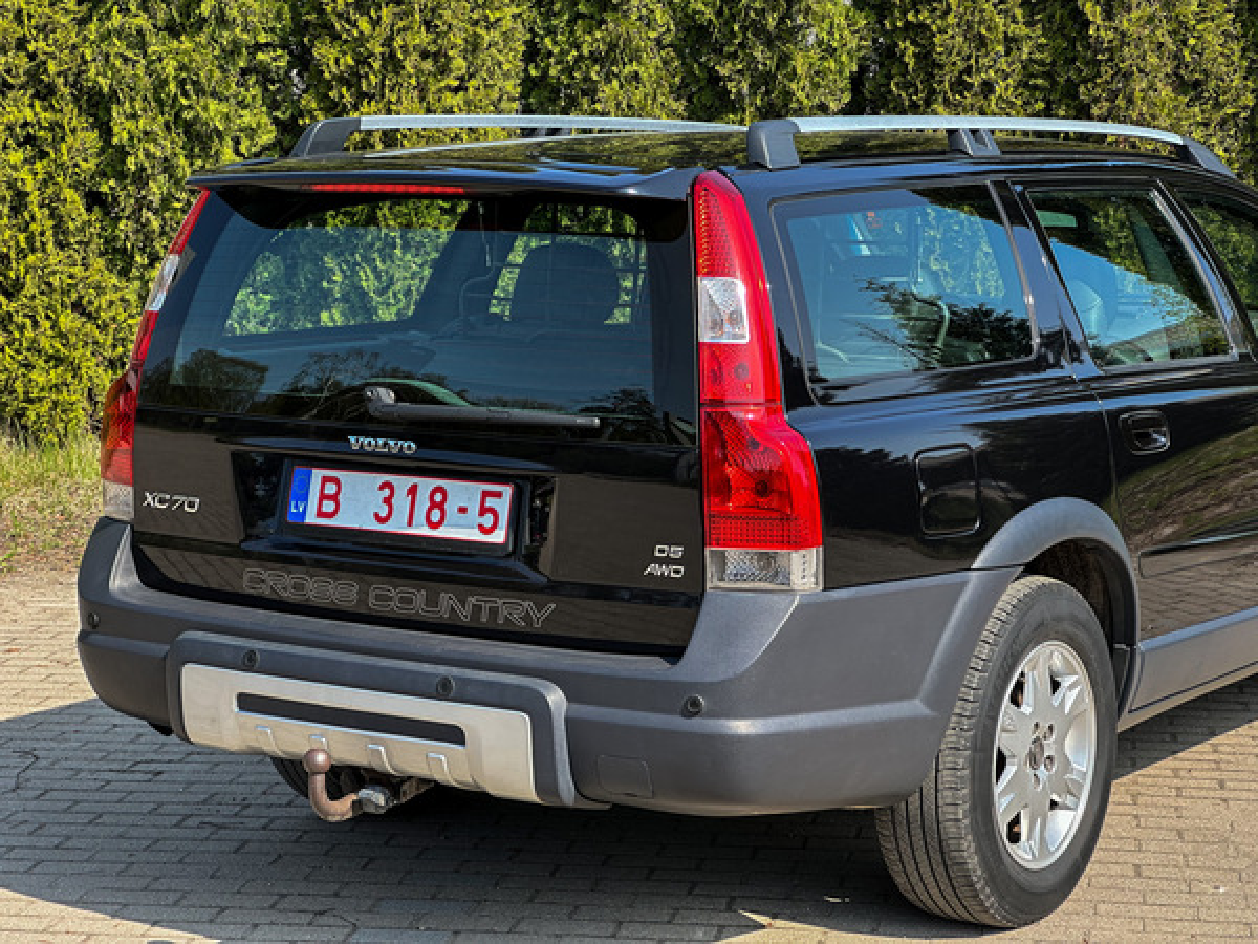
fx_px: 2798
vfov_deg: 19.1
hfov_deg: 25.3
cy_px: 472
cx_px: 629
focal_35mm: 77
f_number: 2.8
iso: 32
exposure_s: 1/213
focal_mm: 9
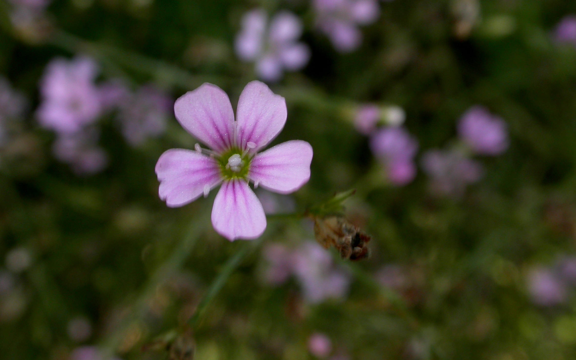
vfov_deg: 15.9
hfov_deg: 25.2
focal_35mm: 82
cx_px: 288
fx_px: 1287
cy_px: 161
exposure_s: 1/60.3
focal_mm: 16
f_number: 7
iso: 100
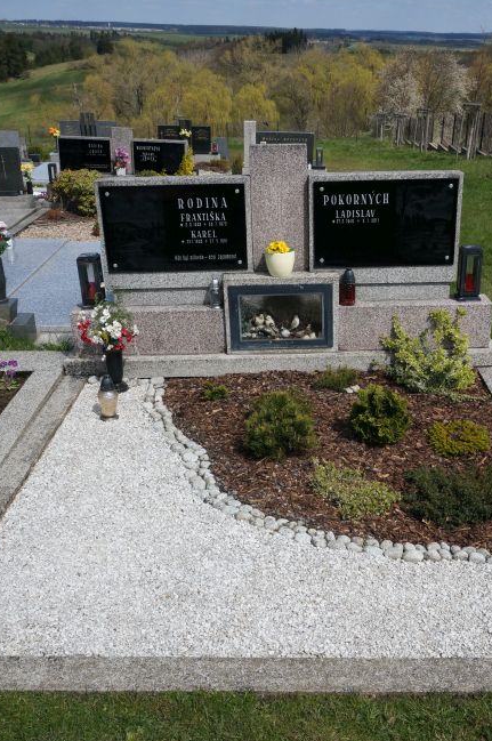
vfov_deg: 51.7
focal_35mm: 37
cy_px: 429
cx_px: 291
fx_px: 760
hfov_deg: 35.7
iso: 400
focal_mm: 20
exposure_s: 1/1000
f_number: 9
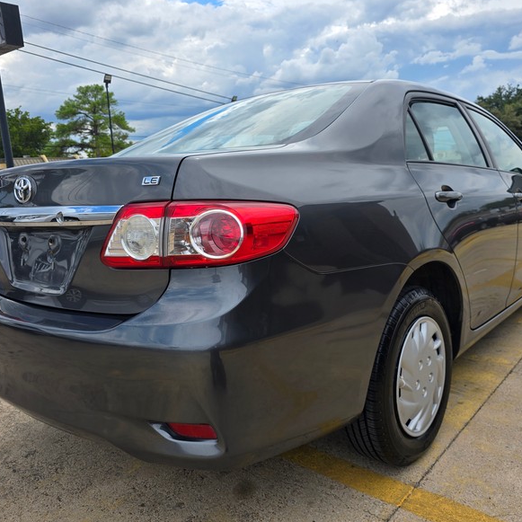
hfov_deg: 57.0
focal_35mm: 28
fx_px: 478
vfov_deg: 57.3
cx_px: 303
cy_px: 261
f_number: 1.7
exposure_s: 1/668
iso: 12
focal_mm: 6.3
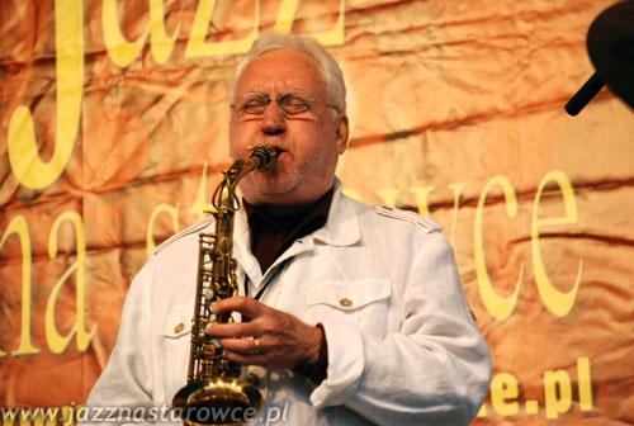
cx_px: 317
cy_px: 213
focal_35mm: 158
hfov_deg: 13.0
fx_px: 2780
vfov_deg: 8.8
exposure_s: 1/30
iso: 560
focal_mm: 105
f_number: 5.6
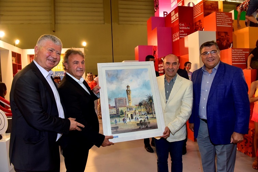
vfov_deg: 53.1
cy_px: 86
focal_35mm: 24
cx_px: 129
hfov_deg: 73.8
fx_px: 172
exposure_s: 1/60
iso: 1600
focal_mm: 24
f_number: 8
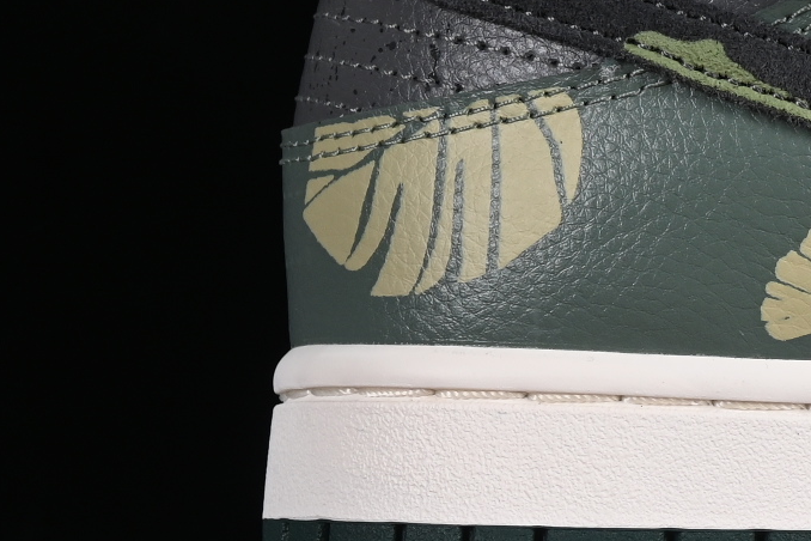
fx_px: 6938
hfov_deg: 6.6
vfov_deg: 4.5
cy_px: -81
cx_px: 1366
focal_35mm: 308
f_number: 7.1
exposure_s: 1/80
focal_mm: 50
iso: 160
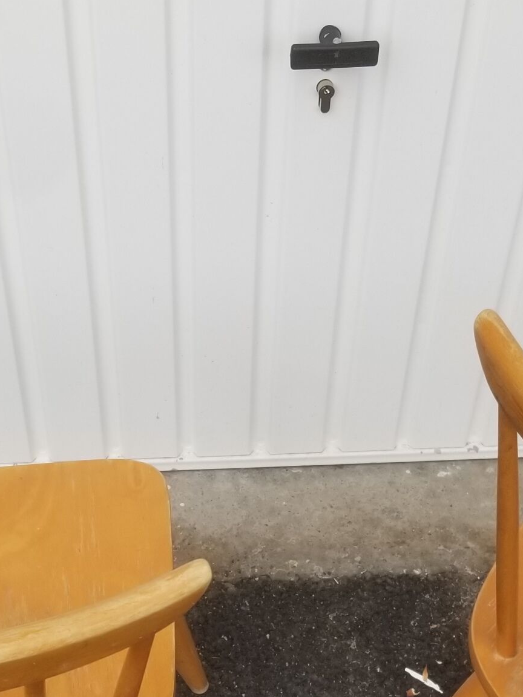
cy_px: 601
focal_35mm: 65
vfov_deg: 28.9
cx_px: 246
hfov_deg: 22.6
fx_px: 1309
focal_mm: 4.25
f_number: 1.7
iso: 50
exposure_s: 1/197
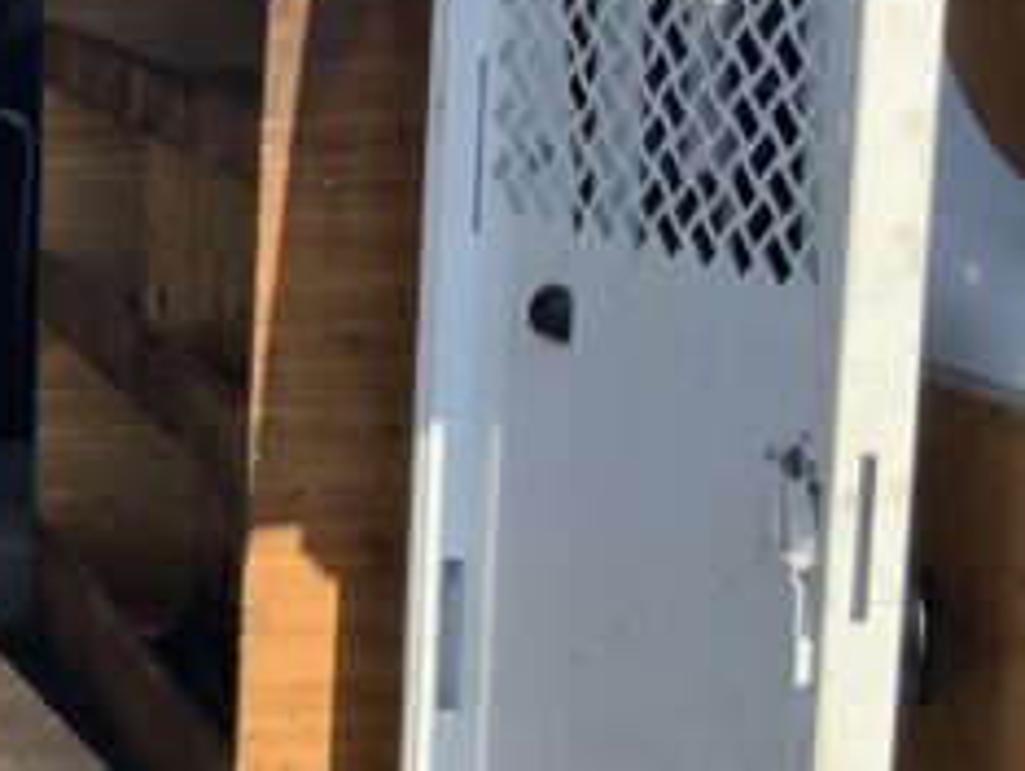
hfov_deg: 18.3
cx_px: -342
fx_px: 2934
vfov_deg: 15.0
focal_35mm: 99
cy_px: 372
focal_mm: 3
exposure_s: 1/1412
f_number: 1.8
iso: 16
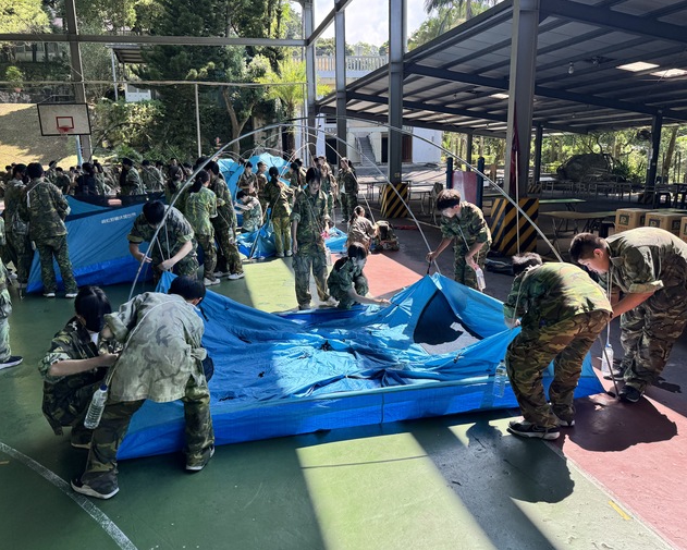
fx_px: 529
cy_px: 267
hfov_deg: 66.0
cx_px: 328
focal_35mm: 26
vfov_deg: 54.9
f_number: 1.78
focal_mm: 6.76
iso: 80
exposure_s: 1/1311
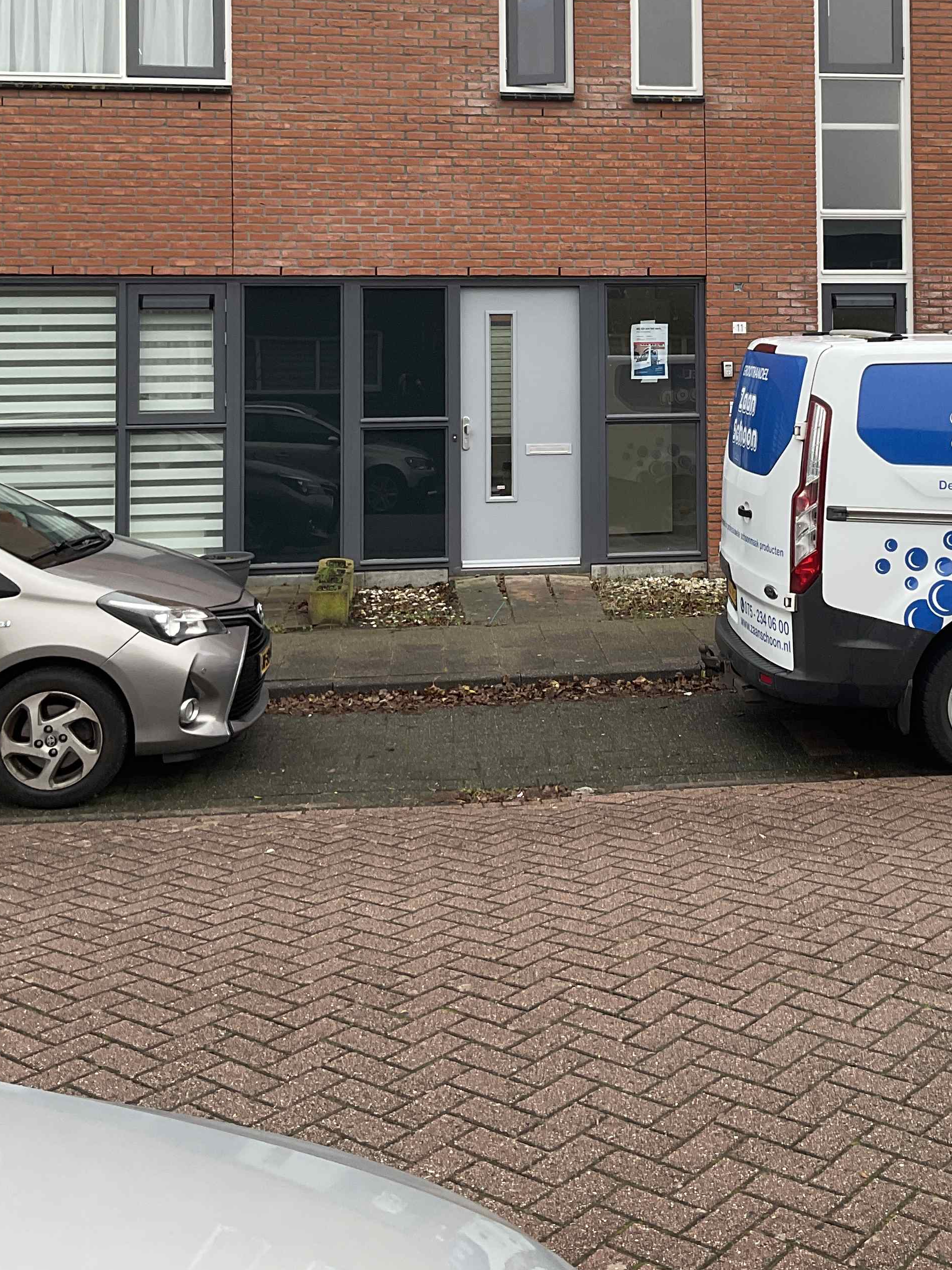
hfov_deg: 31.1
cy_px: 330
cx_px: 693
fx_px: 1687
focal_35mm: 46
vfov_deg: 40.2
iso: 25
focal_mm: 3
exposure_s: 1/100
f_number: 1.8
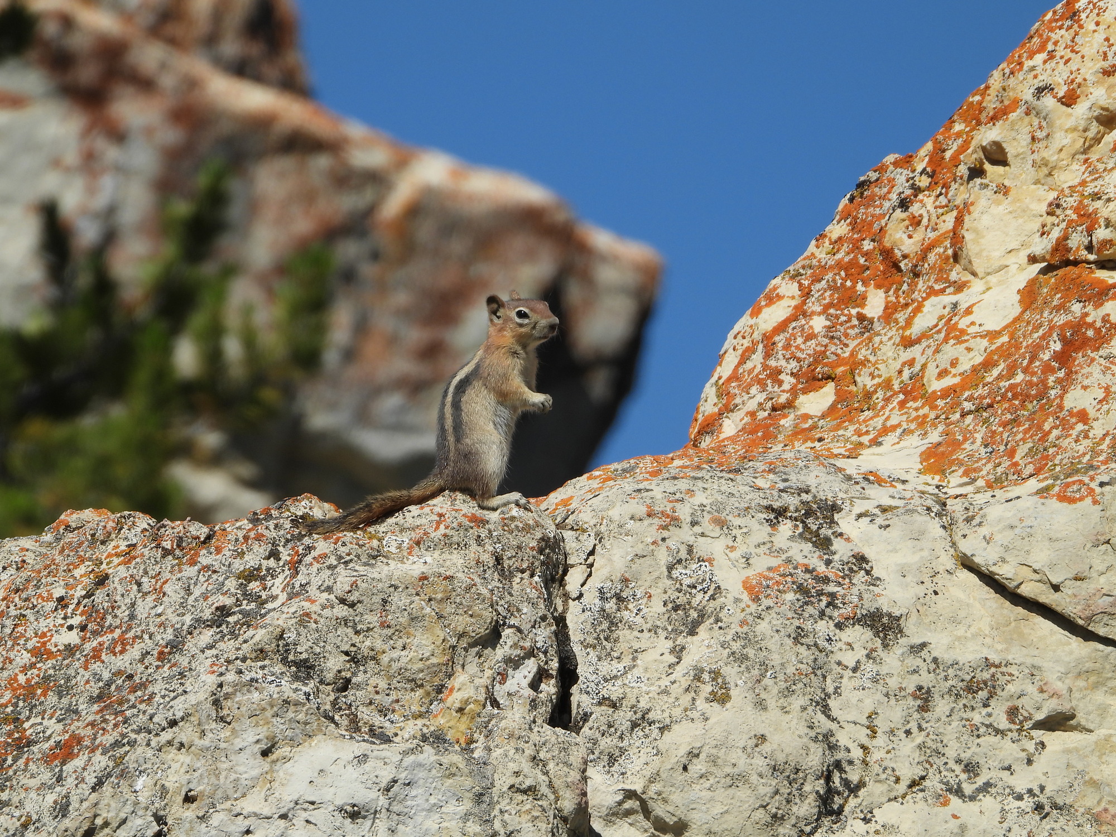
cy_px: 418
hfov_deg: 2.8
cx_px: 558
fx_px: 22568
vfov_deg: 2.1
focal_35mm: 700
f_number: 5
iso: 100
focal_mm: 126
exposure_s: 1/1000
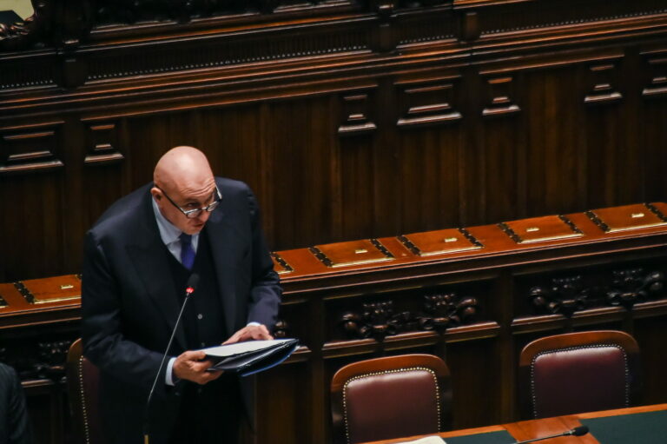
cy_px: 222
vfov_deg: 4.6
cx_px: 334
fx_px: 5555
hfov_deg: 6.9
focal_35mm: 300
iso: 4000
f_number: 5.6
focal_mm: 300
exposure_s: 1/125
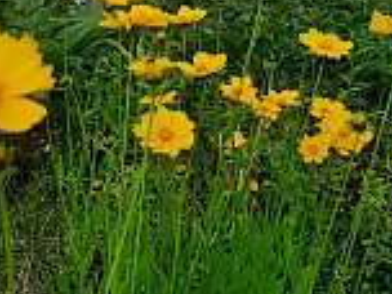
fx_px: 679
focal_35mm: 60
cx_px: 142
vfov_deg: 23.6
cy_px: 13
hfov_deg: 32.0
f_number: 1.7
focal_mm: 3.93
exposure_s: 1/1553
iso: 40
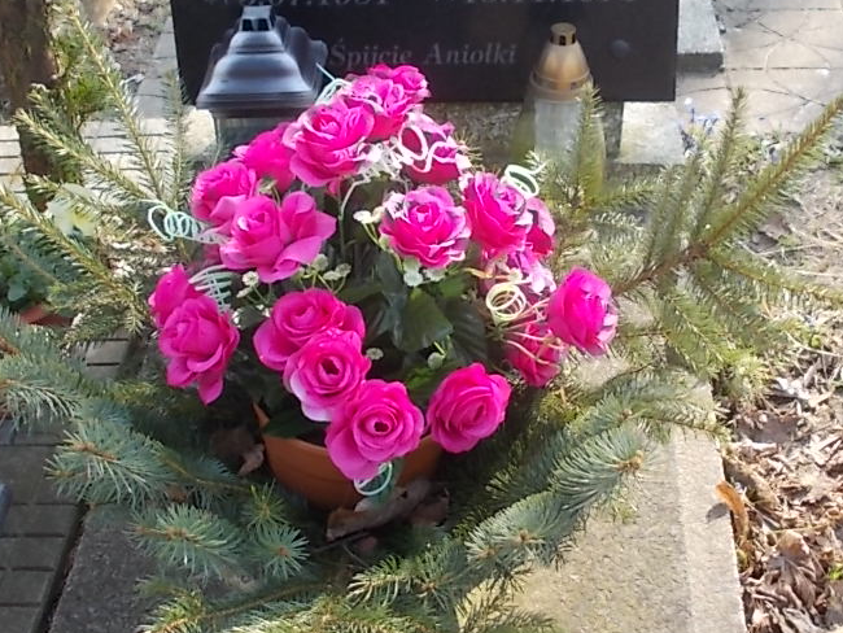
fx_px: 1559
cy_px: 182
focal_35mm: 64
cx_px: 436
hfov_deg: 30.3
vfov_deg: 22.8
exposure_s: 1/160
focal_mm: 4.6
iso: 80
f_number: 3.2
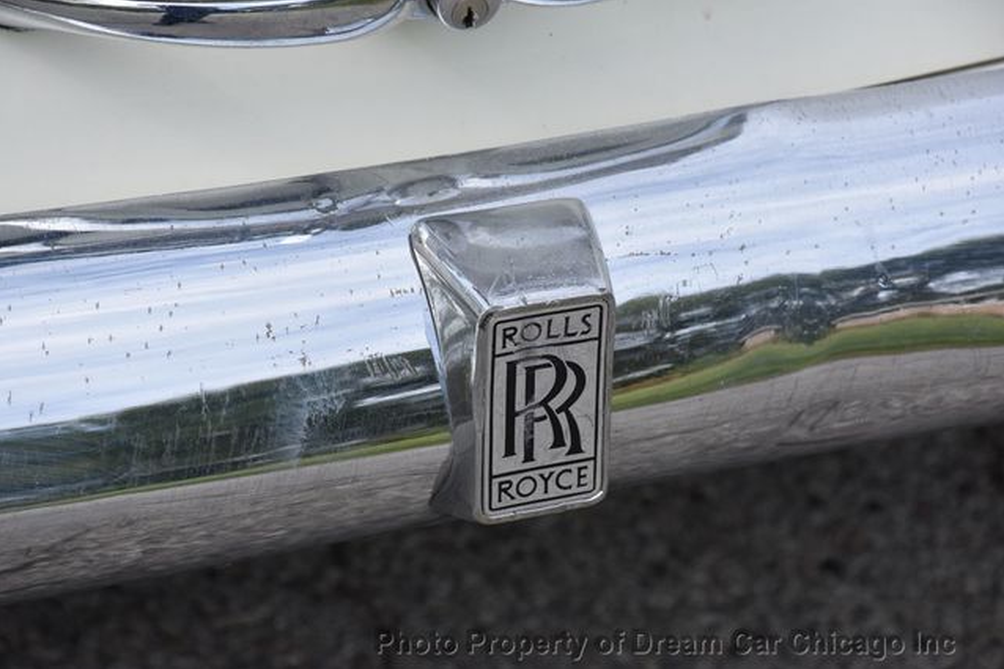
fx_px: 5883
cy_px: 335
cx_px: 502
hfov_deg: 9.8
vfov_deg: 6.5
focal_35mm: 211
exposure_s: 1/1000
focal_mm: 140
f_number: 8
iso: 560
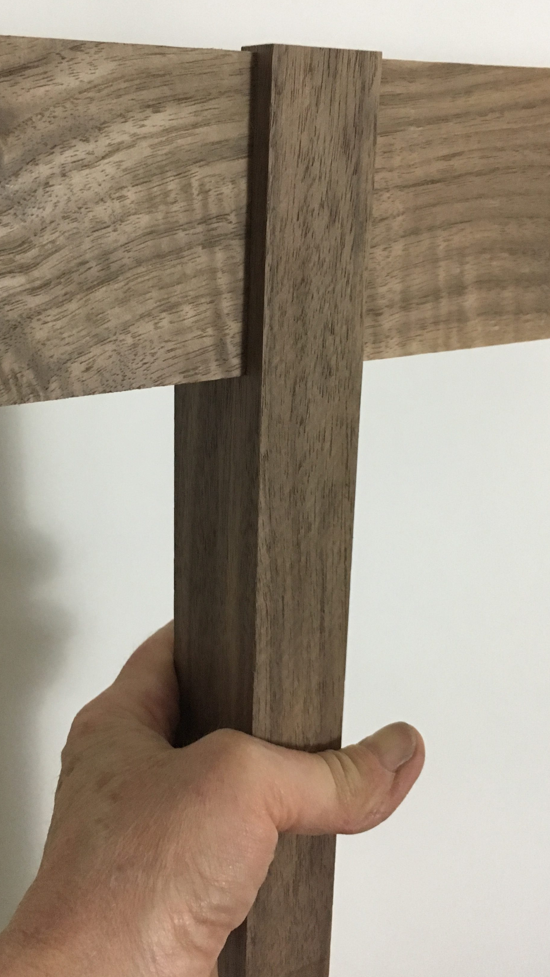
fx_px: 1011
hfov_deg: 30.3
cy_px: 458
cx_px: 215
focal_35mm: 39
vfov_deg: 51.6
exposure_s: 1/30
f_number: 2.2
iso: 200
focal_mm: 4.15
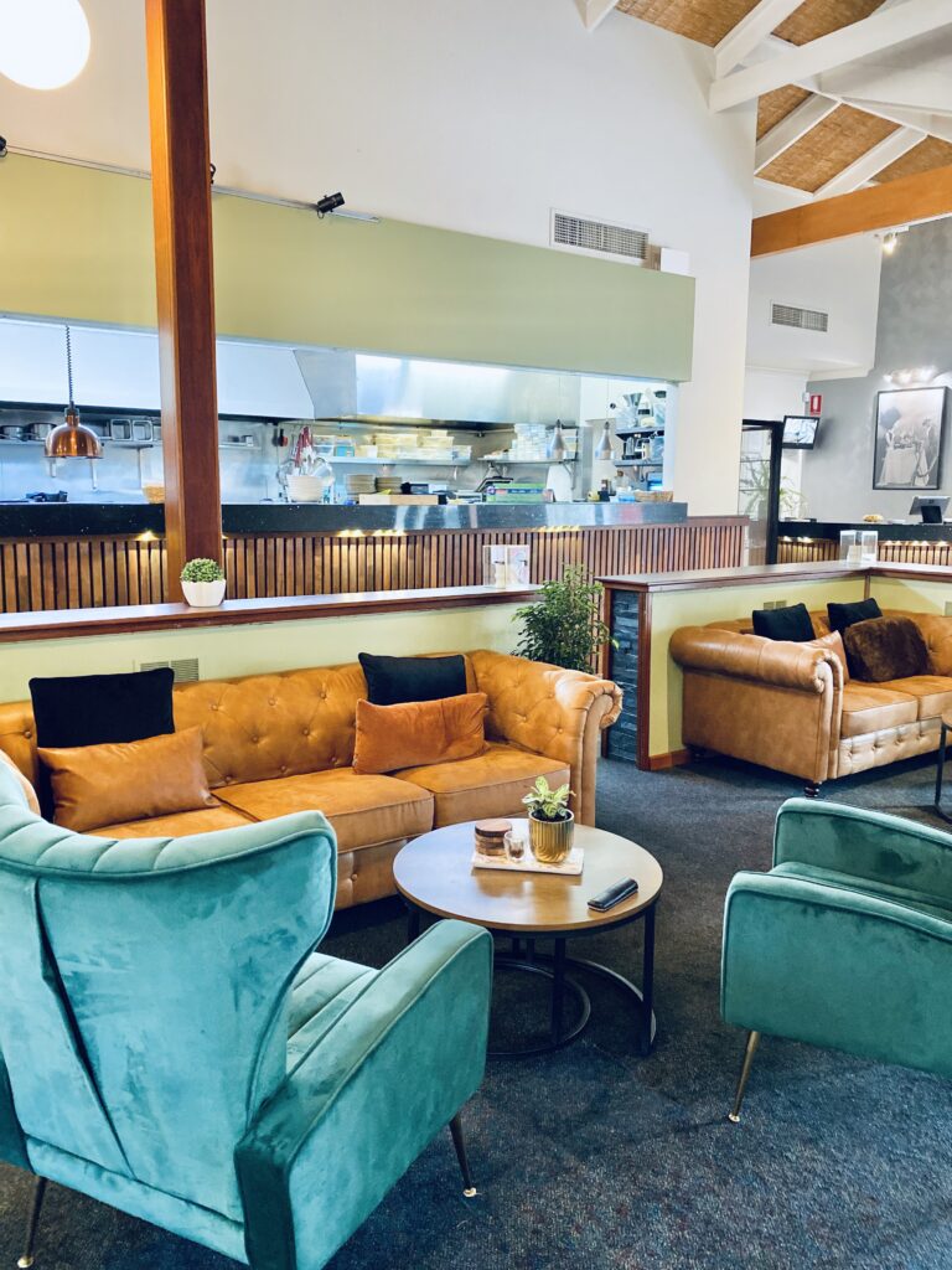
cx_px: 476
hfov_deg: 53.1
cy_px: 635
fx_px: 953
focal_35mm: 26
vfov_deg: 67.3
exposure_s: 1/33
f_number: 1.8
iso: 400
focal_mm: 4.25
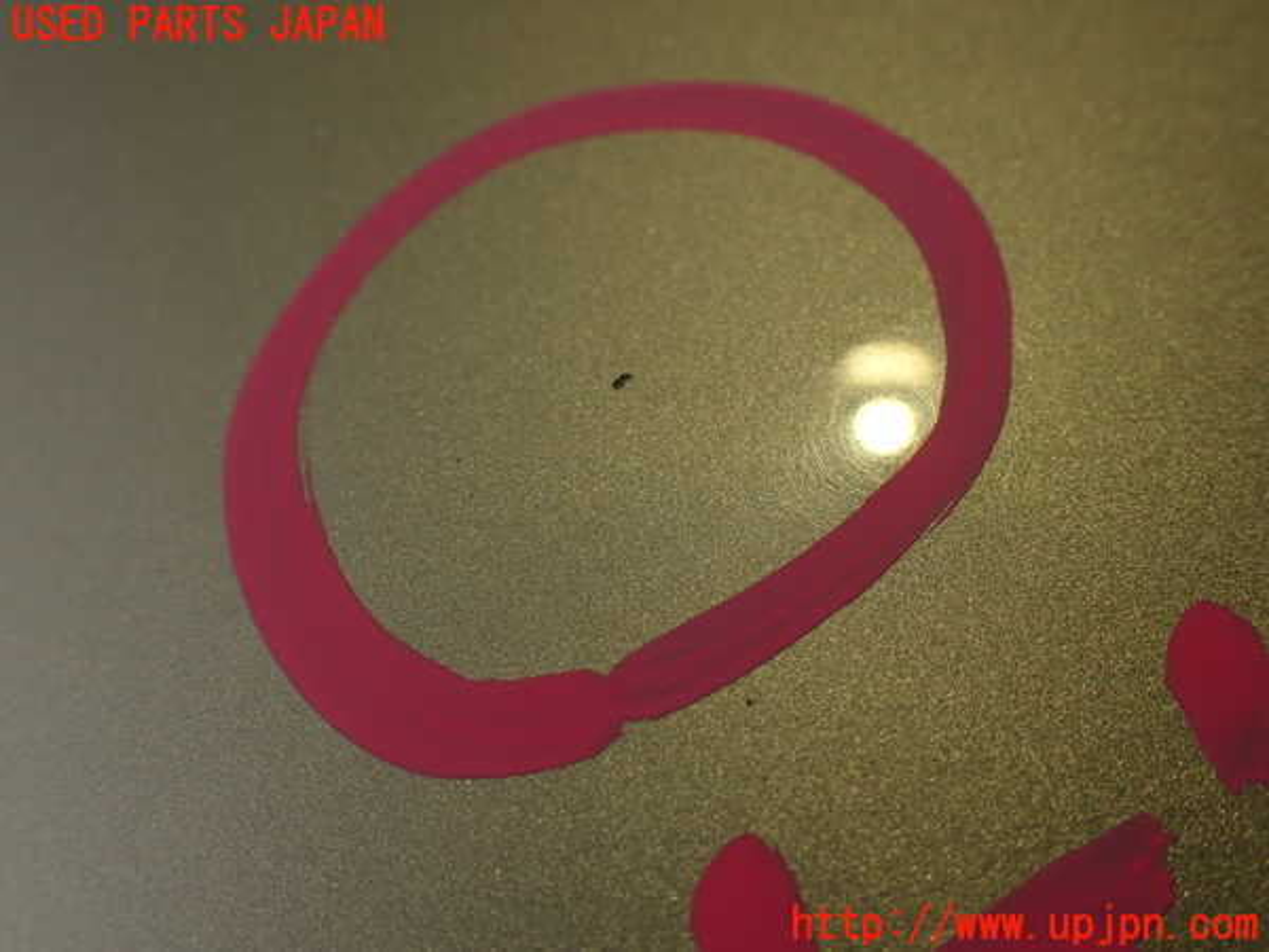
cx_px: 634
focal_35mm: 32
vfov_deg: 44.2
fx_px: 1173
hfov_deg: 56.8
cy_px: 476
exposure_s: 1/100
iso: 100
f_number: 3.2
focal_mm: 5.79
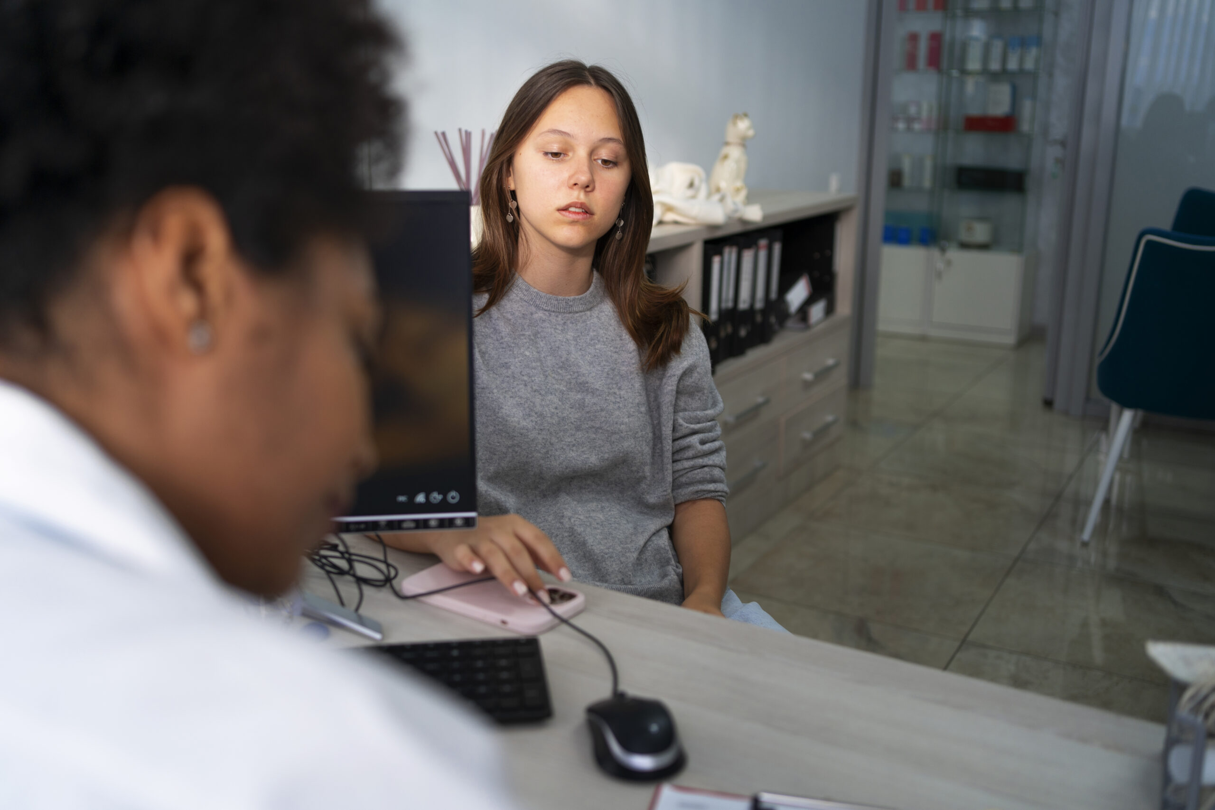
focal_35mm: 35
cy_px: 405
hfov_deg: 54.4
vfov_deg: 37.9
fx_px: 1181
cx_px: 608
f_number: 2.5
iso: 250
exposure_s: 1/250
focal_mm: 35
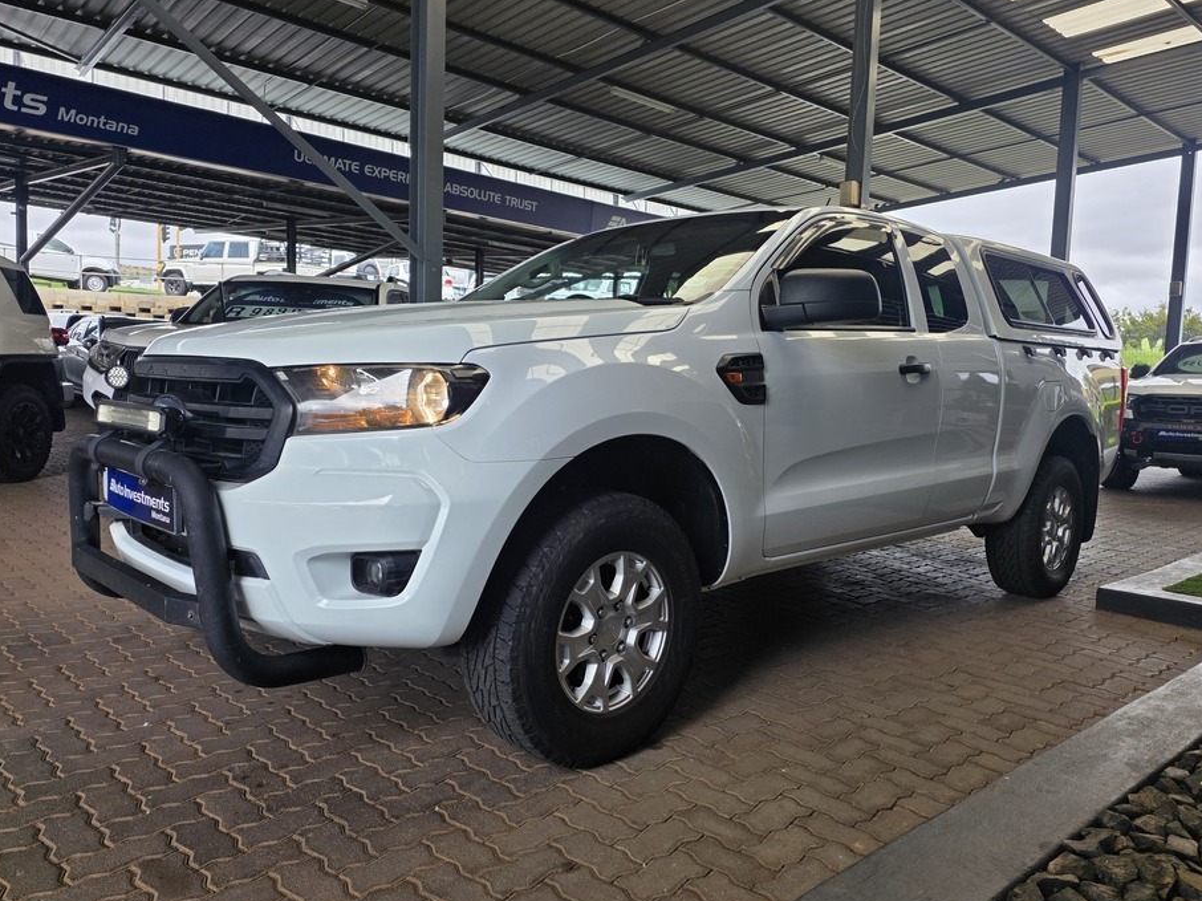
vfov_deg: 53.0
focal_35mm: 26
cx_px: 610
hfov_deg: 67.3
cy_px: 452
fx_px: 903
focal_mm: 6.25
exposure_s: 1/359
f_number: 1.7
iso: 25
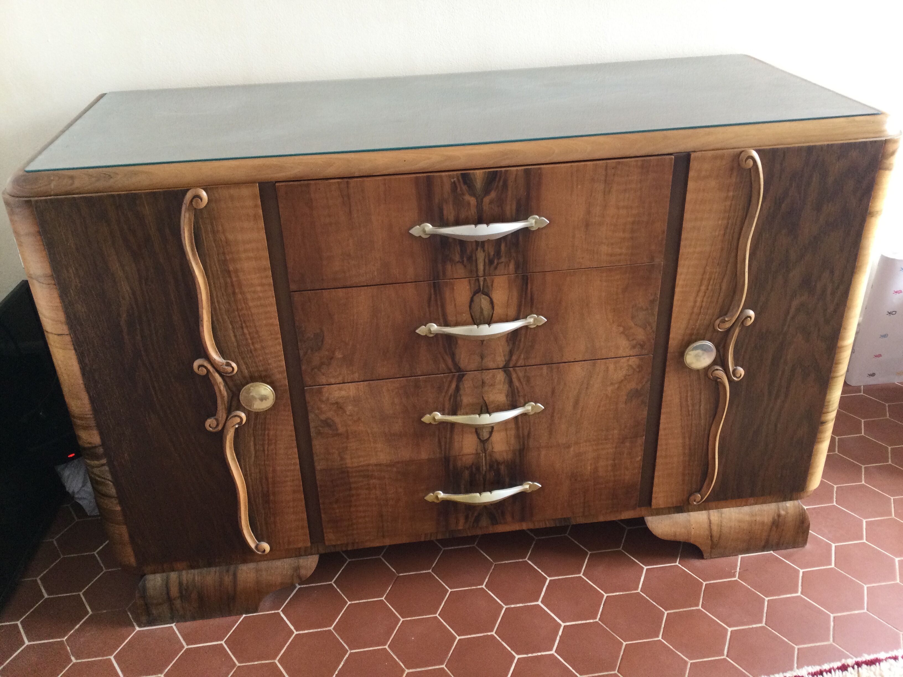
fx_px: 809
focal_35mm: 31
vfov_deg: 45.4
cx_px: 452
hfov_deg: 58.4
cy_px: 338
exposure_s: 1/33
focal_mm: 3.3
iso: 50
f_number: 2.4
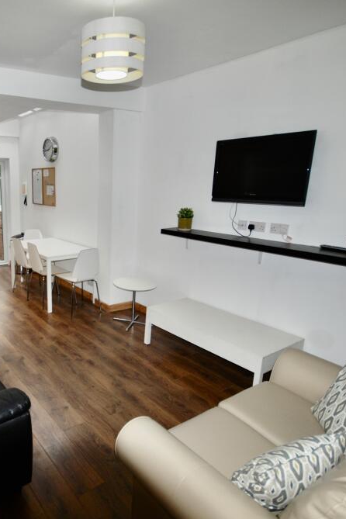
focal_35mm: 23
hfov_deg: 51.3
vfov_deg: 76.1
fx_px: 332
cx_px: 64
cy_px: 265
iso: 200
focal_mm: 10
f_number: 4
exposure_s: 1/60
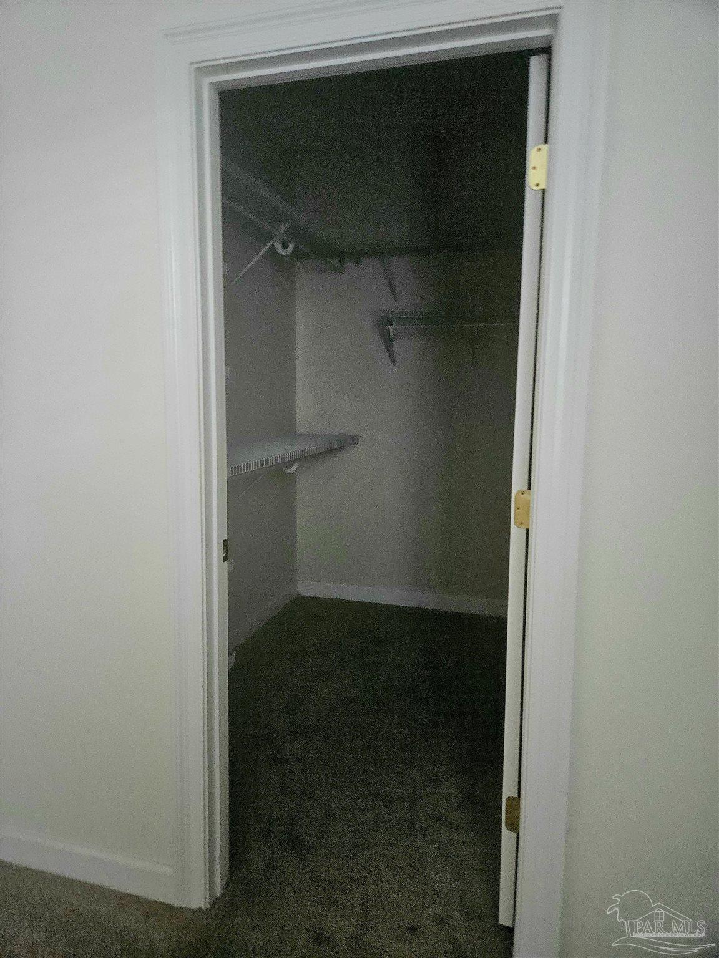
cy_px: 479
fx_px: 637
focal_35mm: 23
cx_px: 360
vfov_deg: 73.9
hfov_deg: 58.9
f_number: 1.8
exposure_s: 1/24
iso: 1000
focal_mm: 5.4
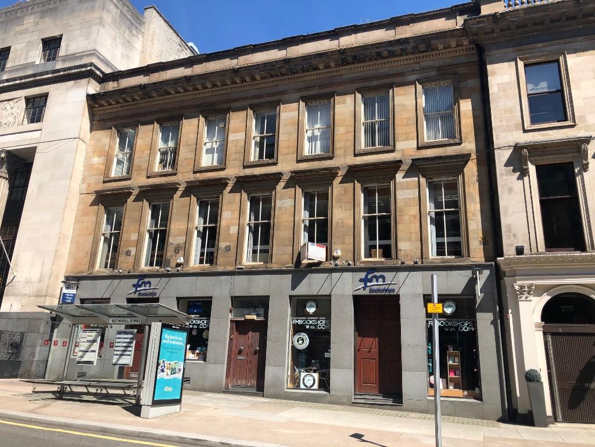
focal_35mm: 28
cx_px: 298
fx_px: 481
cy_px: 224
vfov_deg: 49.7
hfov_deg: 63.4
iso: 20
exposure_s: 1/1312
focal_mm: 3.99
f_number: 1.8
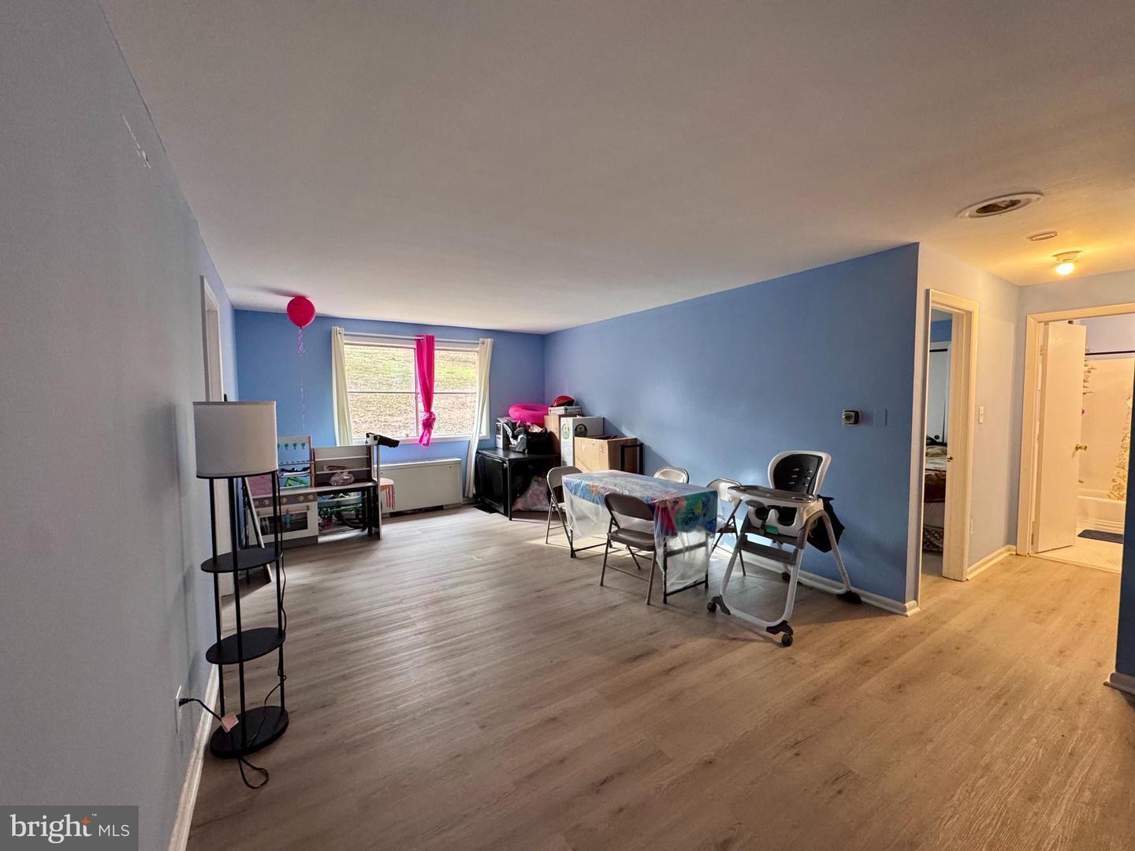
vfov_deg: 85.7
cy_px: 426
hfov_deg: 102.1
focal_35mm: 14
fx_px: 459
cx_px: 568
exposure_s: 1/60
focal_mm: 2.22
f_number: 2.2
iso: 320
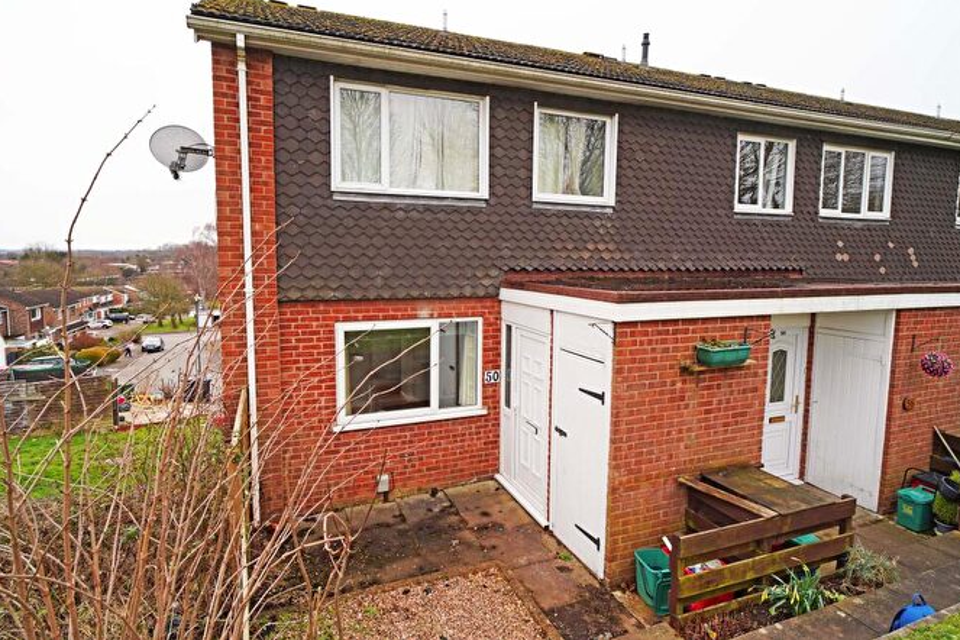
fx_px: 507
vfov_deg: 64.5
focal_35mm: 19
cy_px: 303
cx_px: 469
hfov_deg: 86.9
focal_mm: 18
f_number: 5.6
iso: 100
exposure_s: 1/160
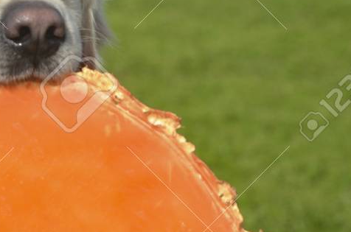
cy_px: 61
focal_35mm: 348
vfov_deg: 3.9
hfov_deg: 5.9
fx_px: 3389
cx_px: -63
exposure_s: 1/1600
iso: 400
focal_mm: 85
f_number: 6.3
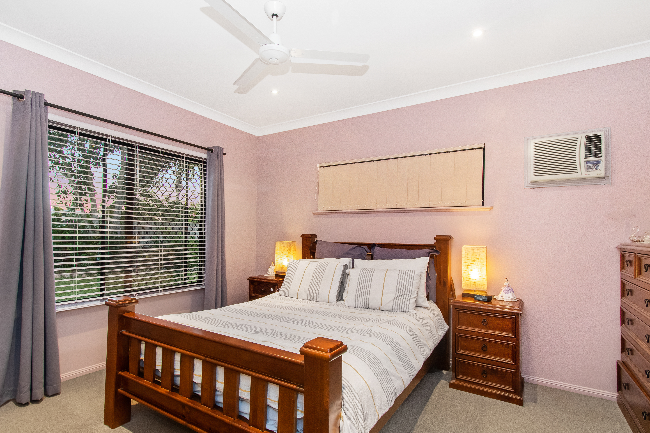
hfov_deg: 93.2
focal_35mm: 17
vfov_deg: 70.4
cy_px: 228
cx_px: 307
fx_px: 307
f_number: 8
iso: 800
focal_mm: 10
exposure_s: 1/4
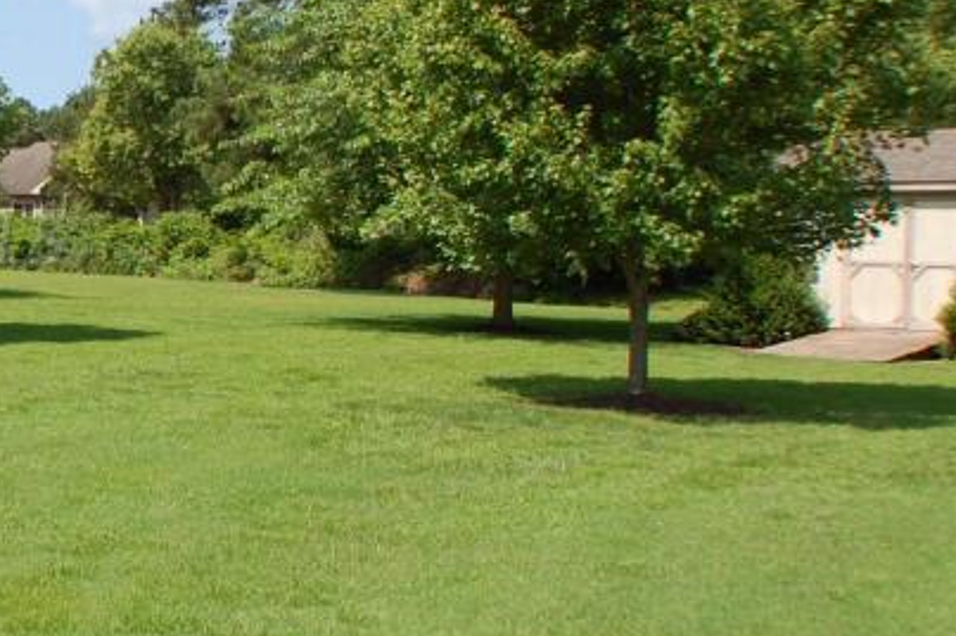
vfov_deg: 15.8
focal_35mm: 86
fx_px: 2282
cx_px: -205
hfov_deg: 21.8
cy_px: 240
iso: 200
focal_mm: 20
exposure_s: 1/320
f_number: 9
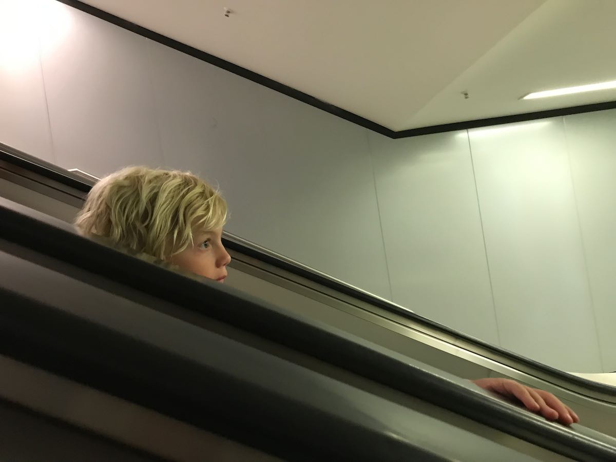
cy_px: 231
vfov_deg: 49.7
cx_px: 308
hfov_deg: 63.4
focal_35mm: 28
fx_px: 498
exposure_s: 1/14
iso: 100
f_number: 1.8
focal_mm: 3.99
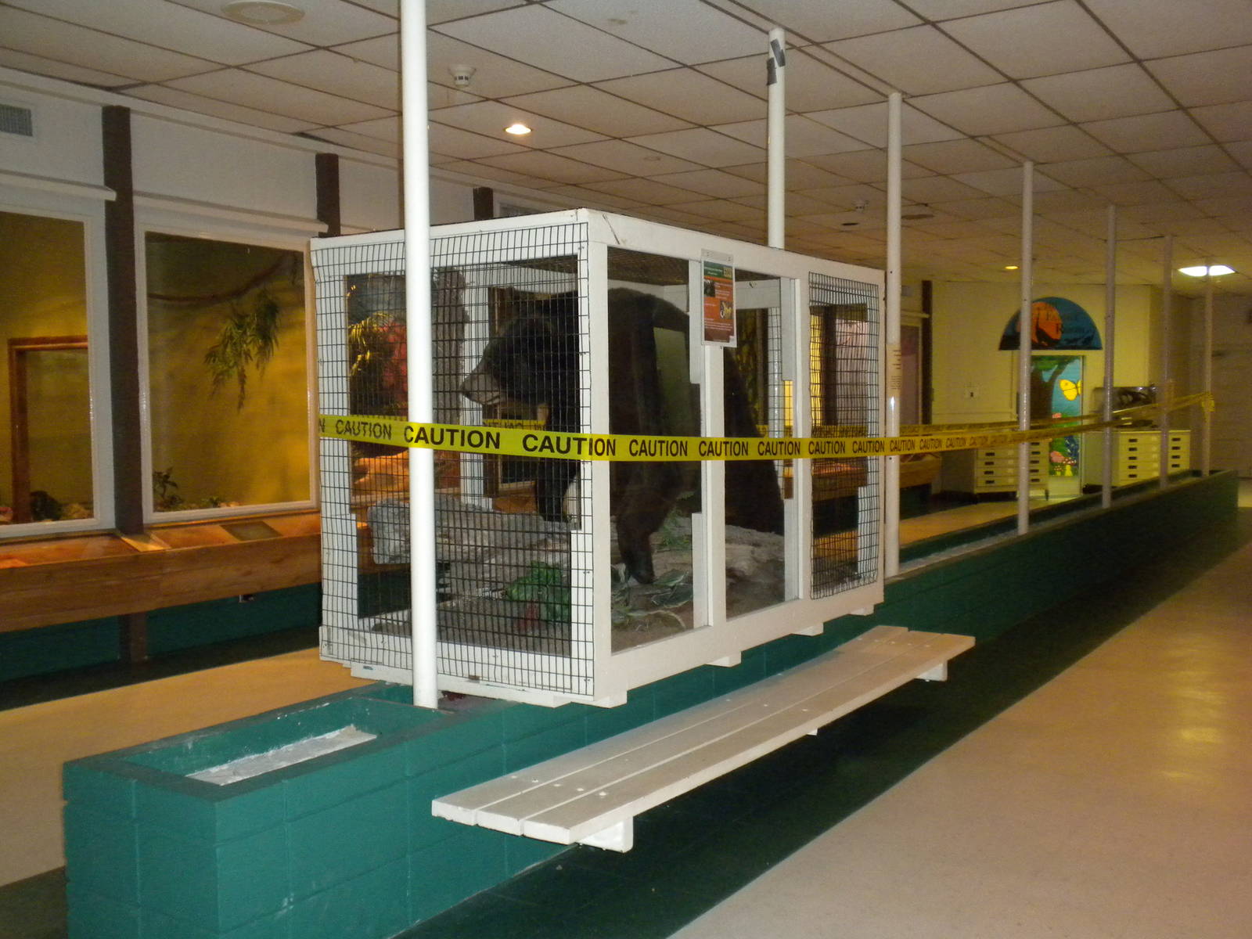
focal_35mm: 37
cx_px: 626
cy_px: 470
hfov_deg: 50.1
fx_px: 1338
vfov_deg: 38.7
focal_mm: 6.6
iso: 476
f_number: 3.5
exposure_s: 1/30
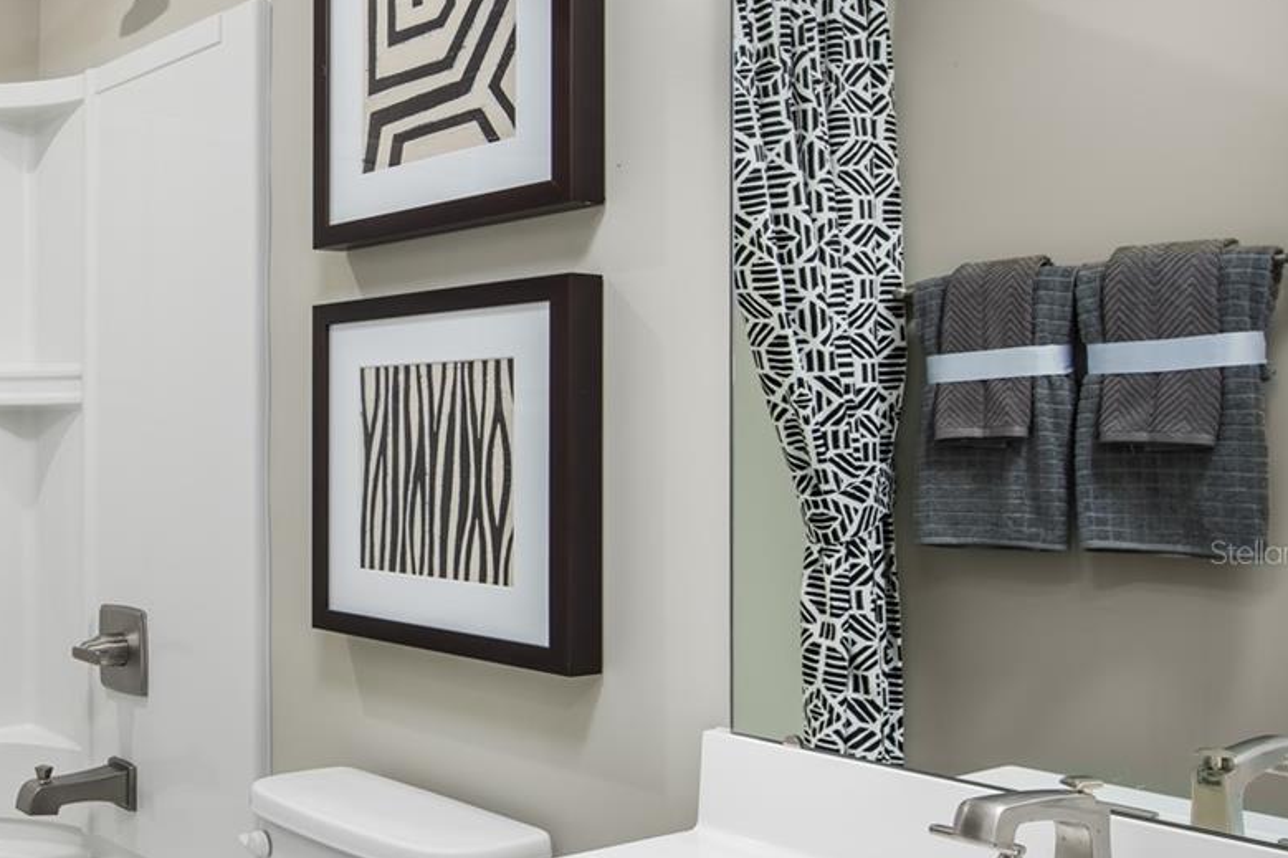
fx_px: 1395
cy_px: 552
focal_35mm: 39
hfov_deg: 43.4
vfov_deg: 34.0
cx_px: 35
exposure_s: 1/250
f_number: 8
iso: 200
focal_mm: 19
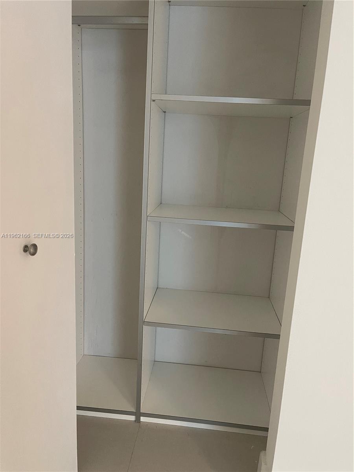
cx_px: 177
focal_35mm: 25
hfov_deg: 54.9
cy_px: 236
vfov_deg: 69.4
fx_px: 341
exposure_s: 1/60
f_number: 1.6
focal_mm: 5.1
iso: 400
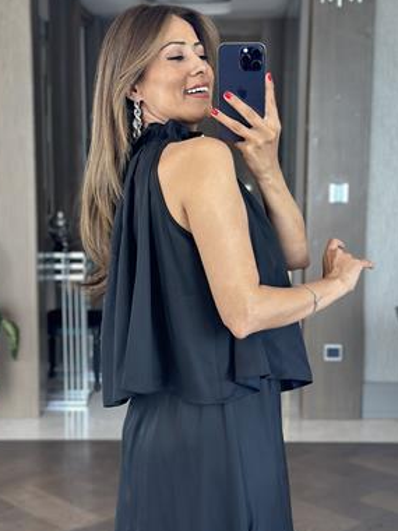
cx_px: 201
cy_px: 302
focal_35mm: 64
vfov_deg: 30.2
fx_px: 981
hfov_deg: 22.9
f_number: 1.78
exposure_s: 1/121
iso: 125
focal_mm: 6.86
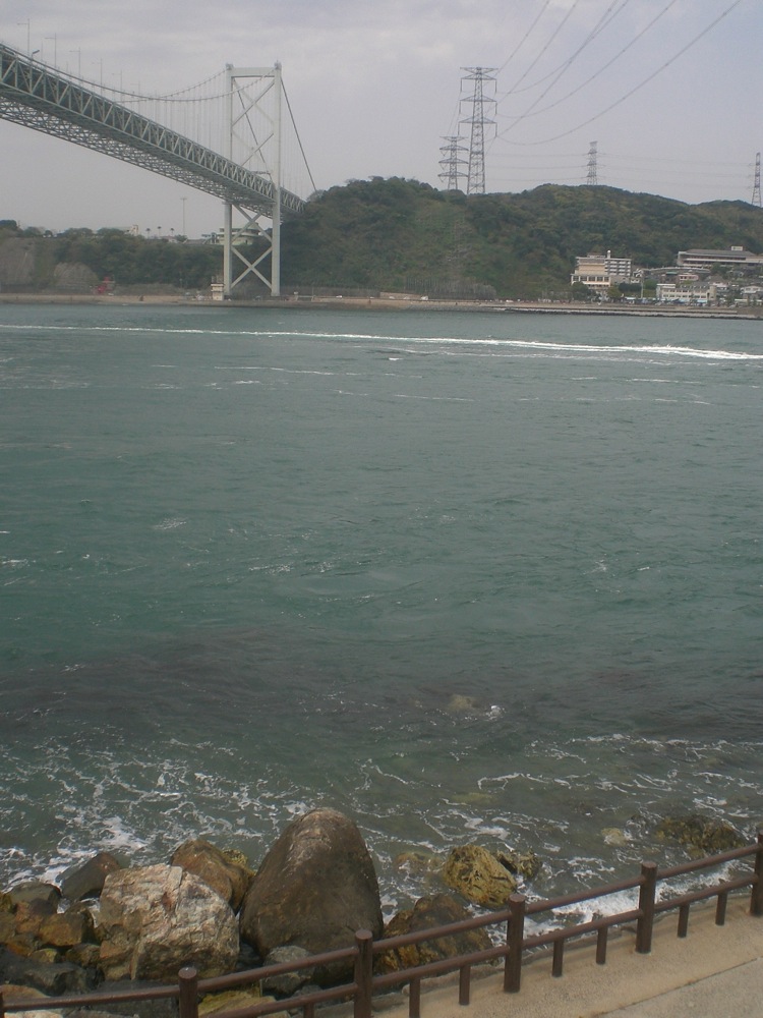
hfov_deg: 37.7
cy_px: 509
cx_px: 382
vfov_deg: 49.0
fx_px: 1117
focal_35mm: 38
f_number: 4.4
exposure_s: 1/400
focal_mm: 6.3
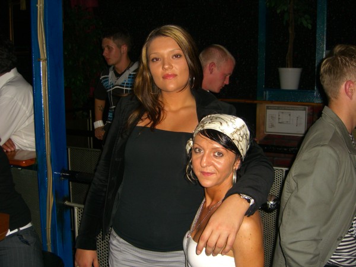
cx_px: 178
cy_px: 134
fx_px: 391
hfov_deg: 49.0
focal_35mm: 38
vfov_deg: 37.7
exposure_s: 1/60
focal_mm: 7.9
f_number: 2.8
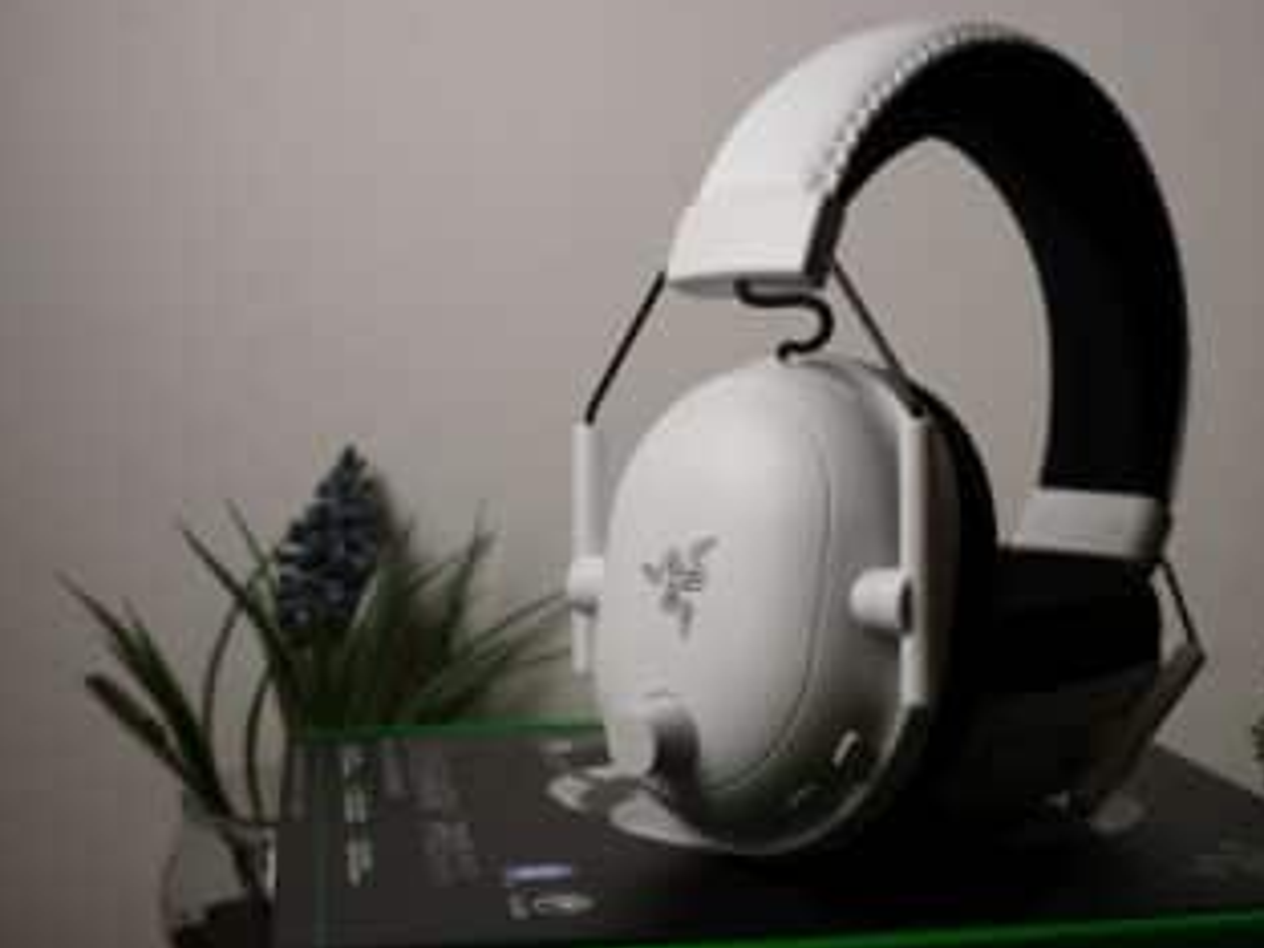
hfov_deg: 35.4
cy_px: 506
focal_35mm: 54
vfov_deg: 27.0
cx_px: 778
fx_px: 1972
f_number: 8
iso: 160
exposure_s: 1/56
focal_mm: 30.2
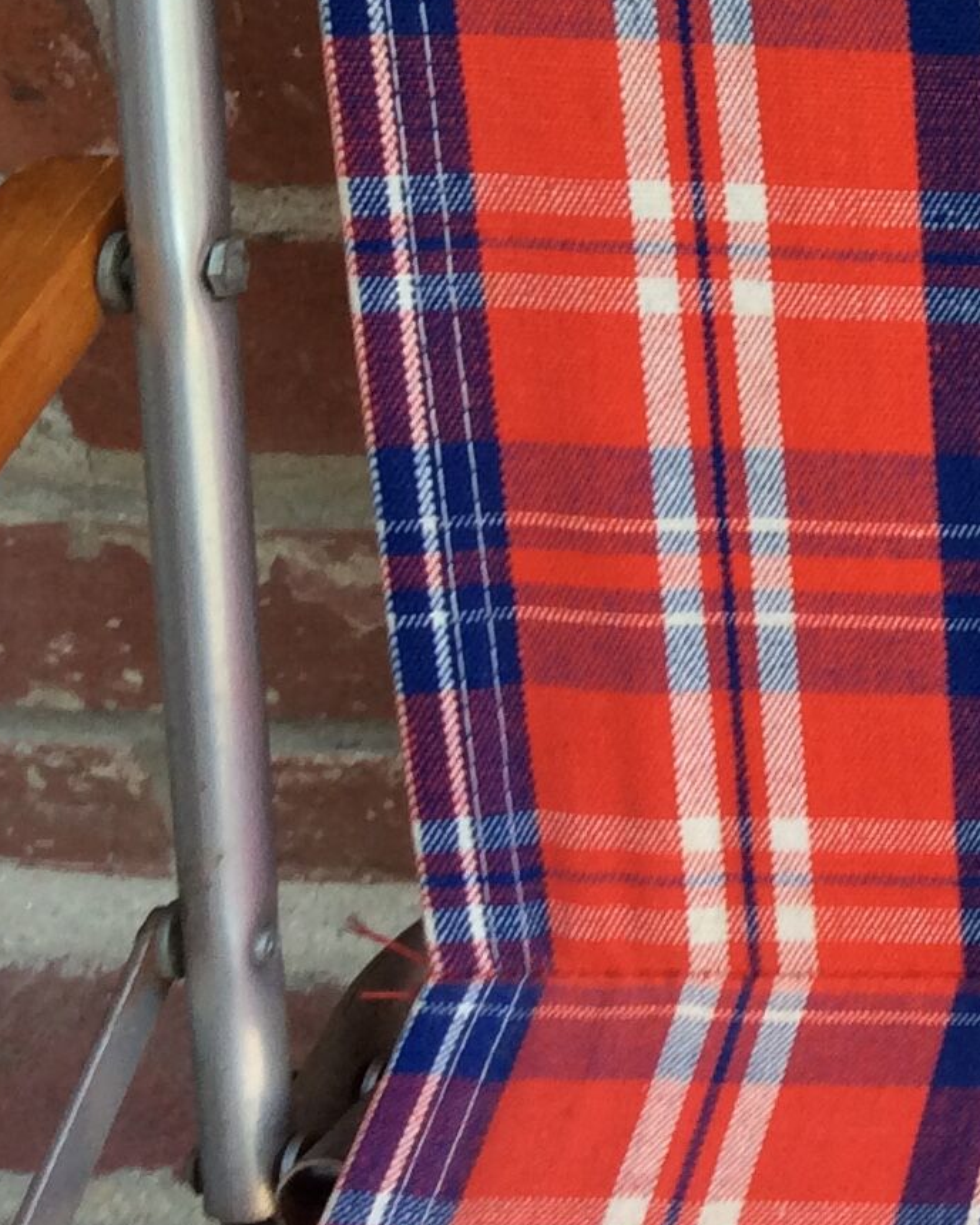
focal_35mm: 94
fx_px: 3408
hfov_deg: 14.9
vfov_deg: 19.8
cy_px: 16
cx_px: 1583
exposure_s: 1/33
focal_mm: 3.3
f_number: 2.4
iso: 32
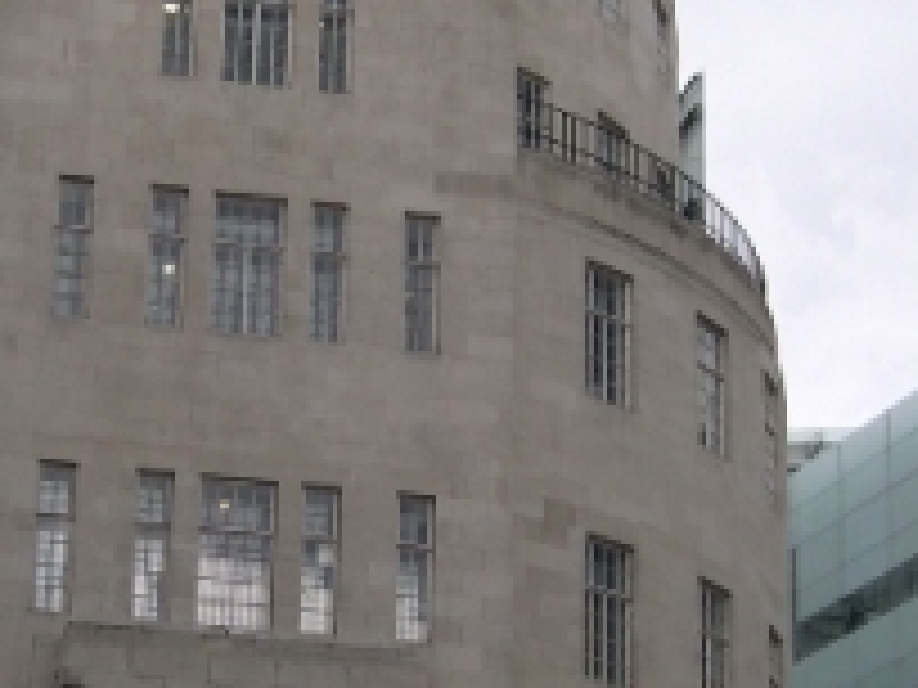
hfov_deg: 17.5
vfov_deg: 13.2
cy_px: 432
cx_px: 256
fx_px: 2970
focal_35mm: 112
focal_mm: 8
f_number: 2.8
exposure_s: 1/212
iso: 100
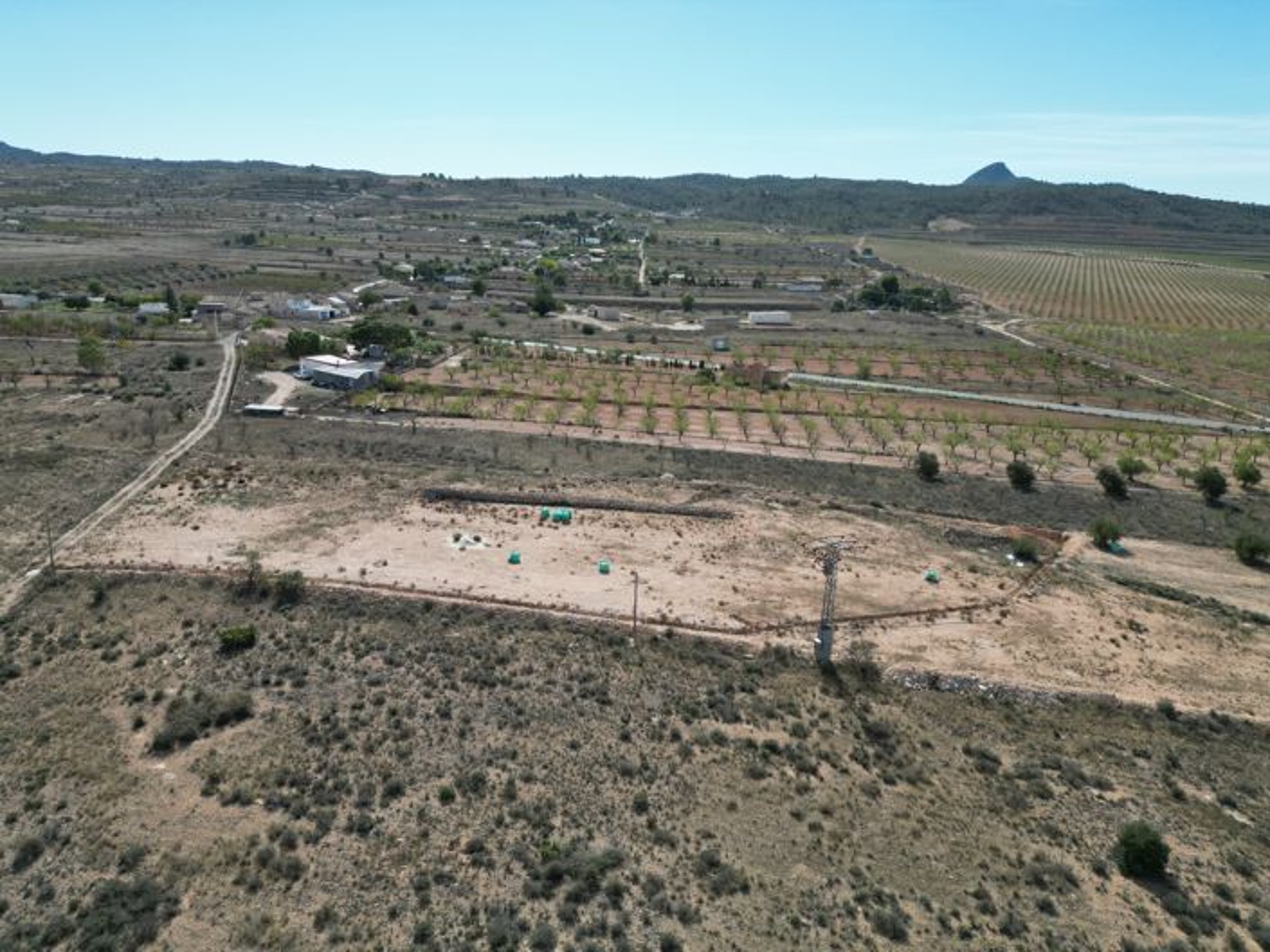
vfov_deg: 56.8
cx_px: 635
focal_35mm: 24
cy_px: 476
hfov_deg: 71.6
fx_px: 880
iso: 200
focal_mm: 6.72
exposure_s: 1/4000
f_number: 1.7
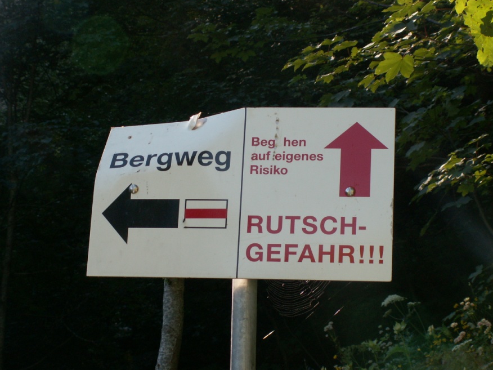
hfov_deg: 18.9
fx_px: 1481
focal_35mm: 104
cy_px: 174
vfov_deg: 14.2
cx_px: 234
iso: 50
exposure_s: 1/80
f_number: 5
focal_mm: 14.82
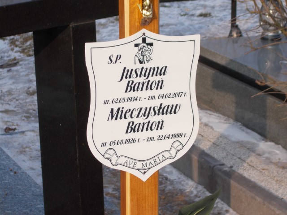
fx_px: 1078
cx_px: 144
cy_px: 108
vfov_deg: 11.4
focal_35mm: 130
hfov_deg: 15.2
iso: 80
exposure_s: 1/160
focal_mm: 23
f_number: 6.5
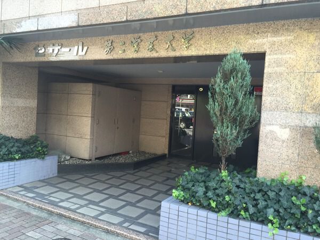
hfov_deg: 61.7
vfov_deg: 48.2
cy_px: 120
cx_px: 160
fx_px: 268
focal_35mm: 29
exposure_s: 1/60
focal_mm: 4.15
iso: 32
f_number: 2.2
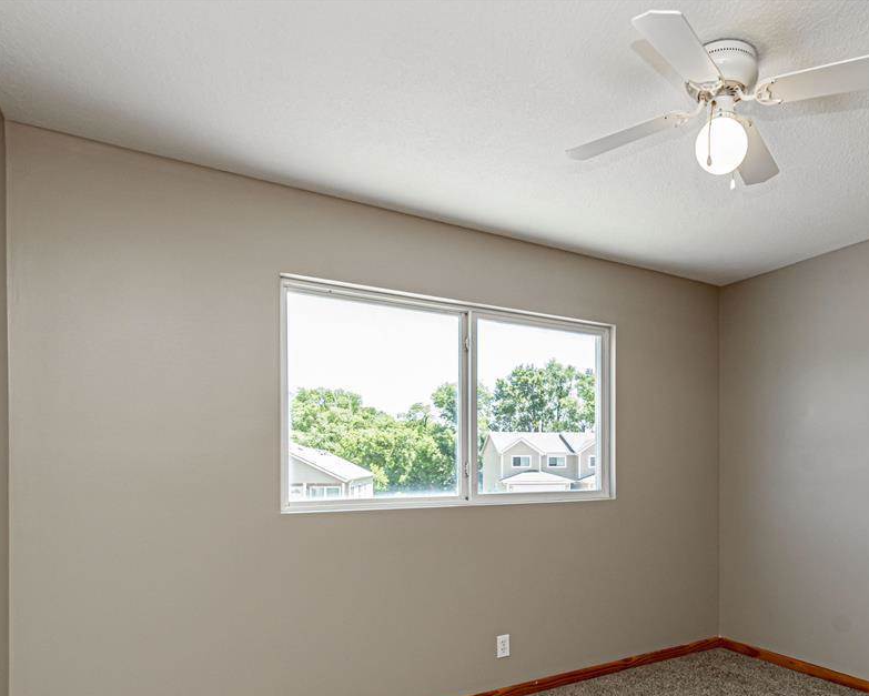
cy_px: 468
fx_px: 592
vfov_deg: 59.4
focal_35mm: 23
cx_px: 583
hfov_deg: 70.4
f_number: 10
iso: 500
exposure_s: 1/60
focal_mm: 10
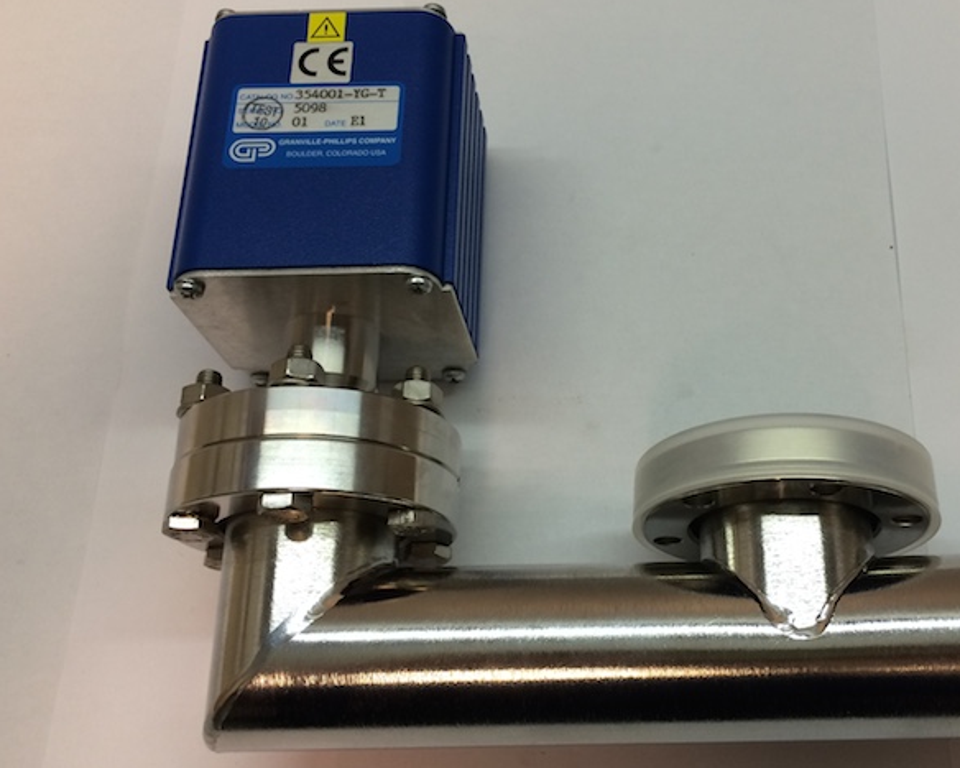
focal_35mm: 38
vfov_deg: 39.1
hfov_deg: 47.4
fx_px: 1079
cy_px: 390
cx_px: 616
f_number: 2.2
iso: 50
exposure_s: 1/33
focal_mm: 4.15
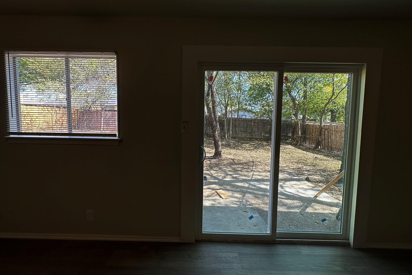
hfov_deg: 100.4
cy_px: 131
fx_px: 172
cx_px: 203
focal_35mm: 15
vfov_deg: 77.3
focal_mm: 2.22
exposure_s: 1/115
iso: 40
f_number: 2.2
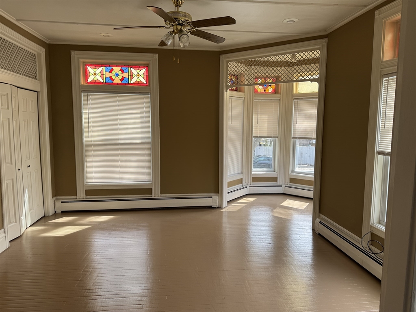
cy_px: 156
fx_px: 288
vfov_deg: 56.8
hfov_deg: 71.6
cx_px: 208
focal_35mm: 24
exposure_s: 1/155
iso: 64
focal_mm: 6.76
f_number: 1.78
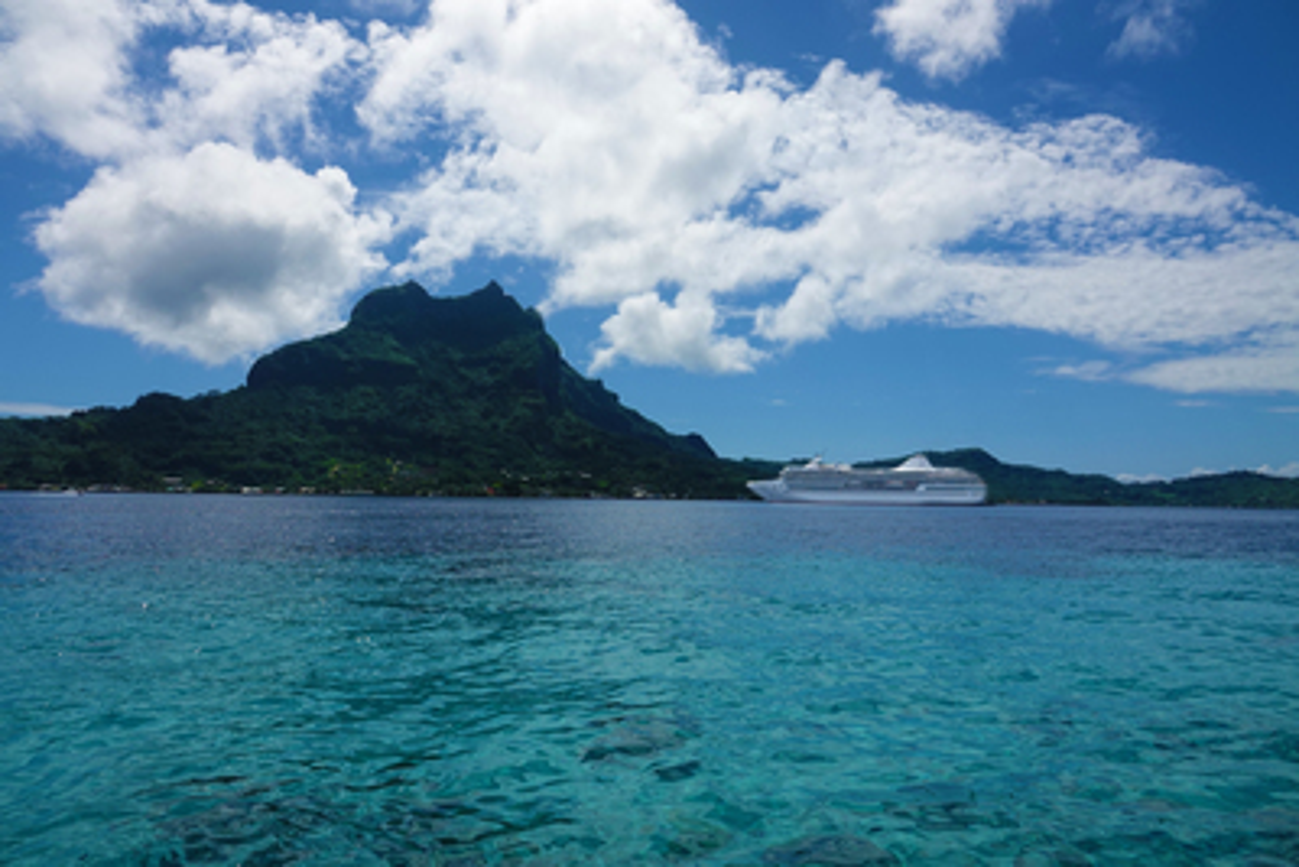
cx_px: 650
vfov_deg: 53.2
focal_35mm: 24
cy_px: 434
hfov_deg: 73.7
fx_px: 866
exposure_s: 1/1000
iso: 100
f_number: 5.6
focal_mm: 8.8
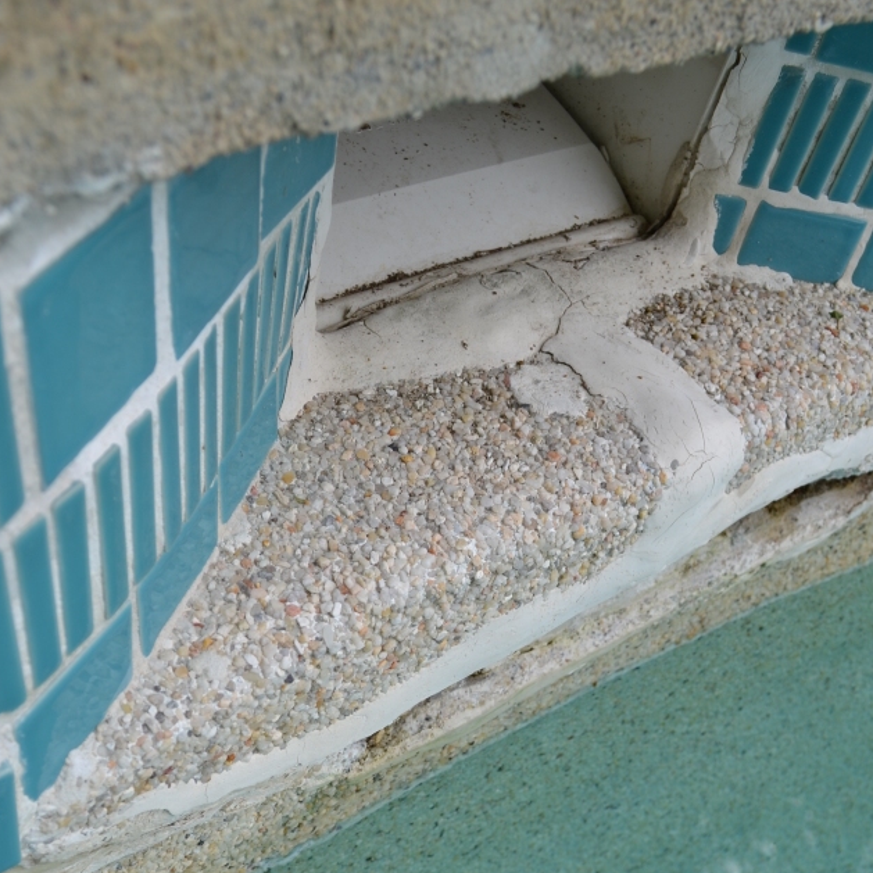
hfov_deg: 40.0
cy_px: 749
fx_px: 1198
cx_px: 462
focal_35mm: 42
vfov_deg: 37.9
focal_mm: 18
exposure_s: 1/160
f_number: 6.3
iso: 100
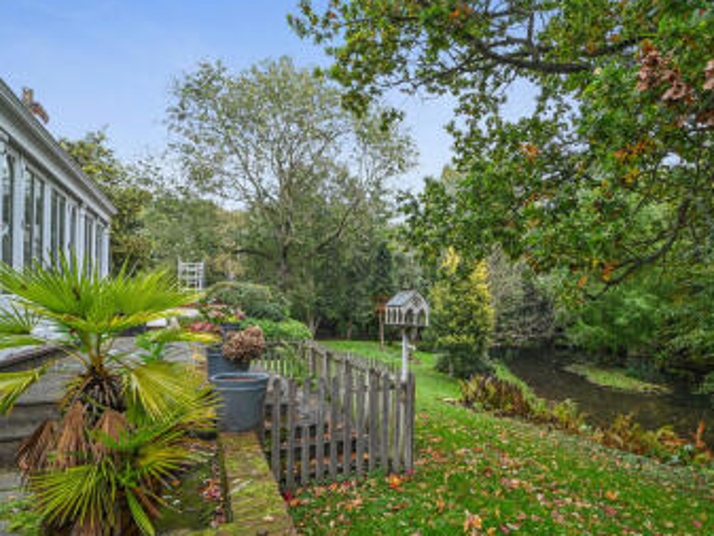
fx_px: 392
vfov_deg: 68.4
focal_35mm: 19
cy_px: 306
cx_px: 398
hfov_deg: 84.3
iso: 500
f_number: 8
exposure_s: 1/50
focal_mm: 14
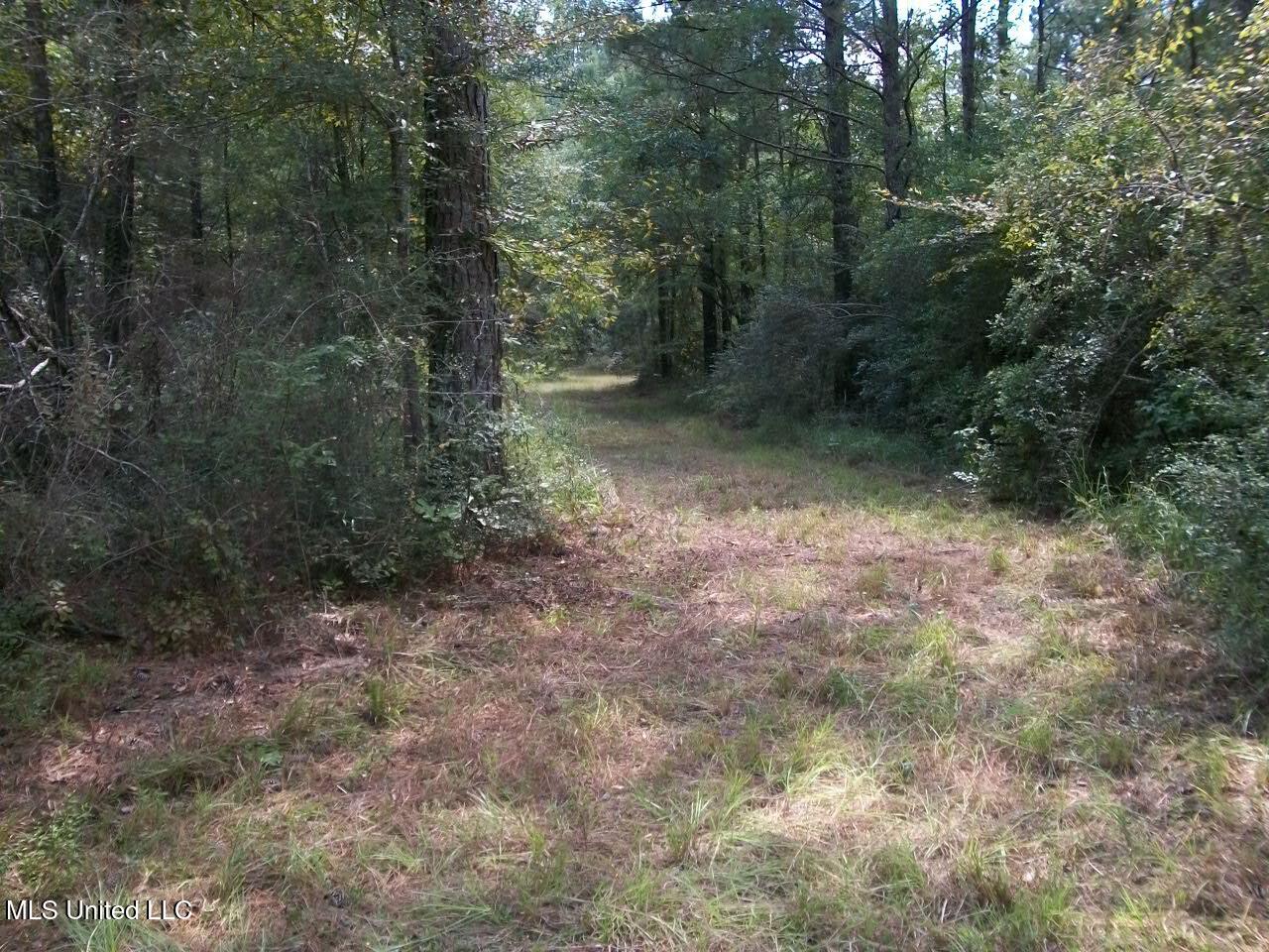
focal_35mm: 32
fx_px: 1173
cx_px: 634
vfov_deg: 44.2
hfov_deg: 56.8
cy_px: 476
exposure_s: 1/160
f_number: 2.9
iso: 80
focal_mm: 5.7
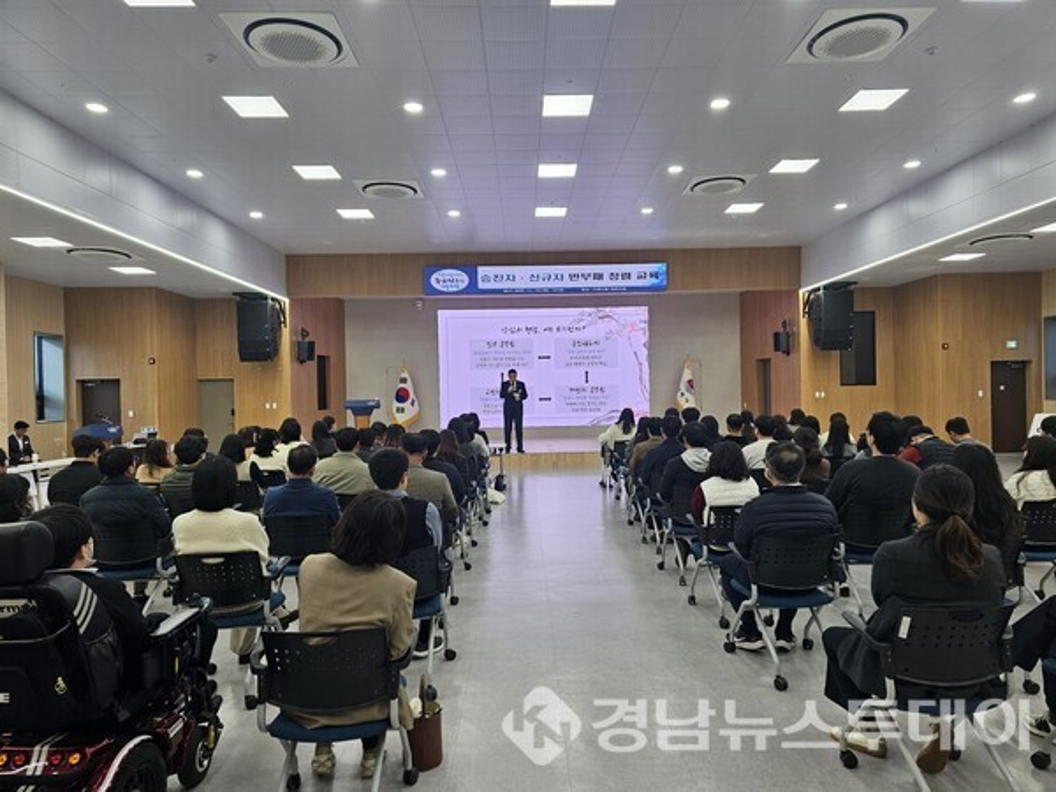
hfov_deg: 73.9
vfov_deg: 58.9
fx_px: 702
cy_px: 396
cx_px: 528
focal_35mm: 23
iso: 50
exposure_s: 1/120
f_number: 1.7
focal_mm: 6.3
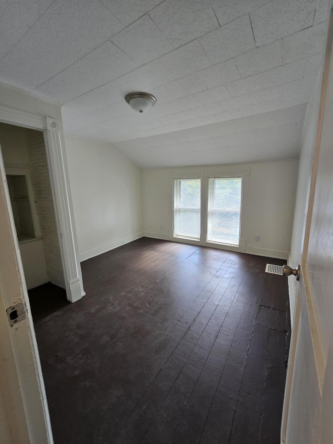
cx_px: 166
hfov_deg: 89.9
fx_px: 167
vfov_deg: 106.2
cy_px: 222
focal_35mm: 13
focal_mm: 2.2
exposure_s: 1/60
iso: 80
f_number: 2.2
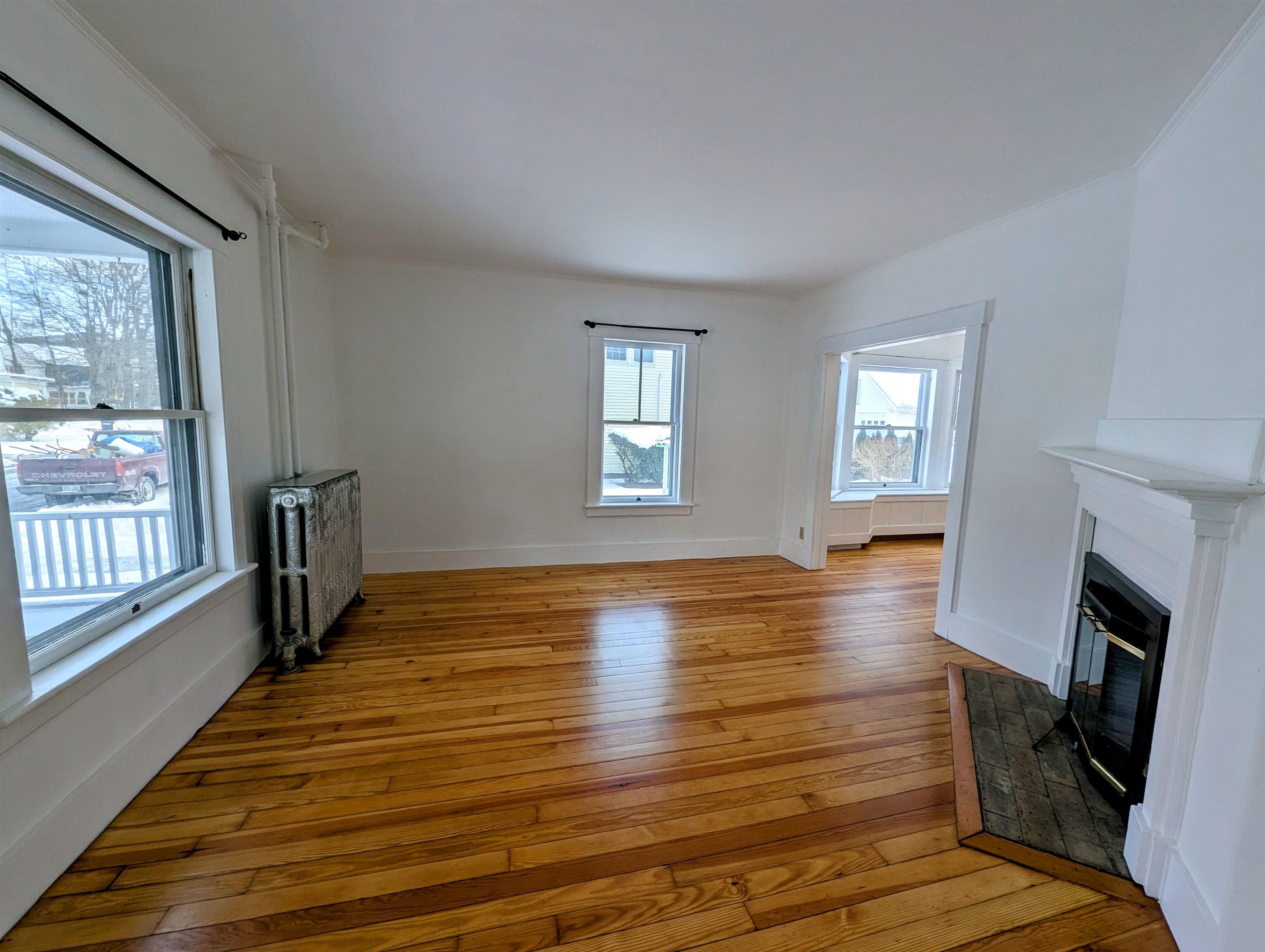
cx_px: 632
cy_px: 476
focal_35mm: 13
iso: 48
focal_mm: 1.95
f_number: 2.2
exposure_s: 1/222
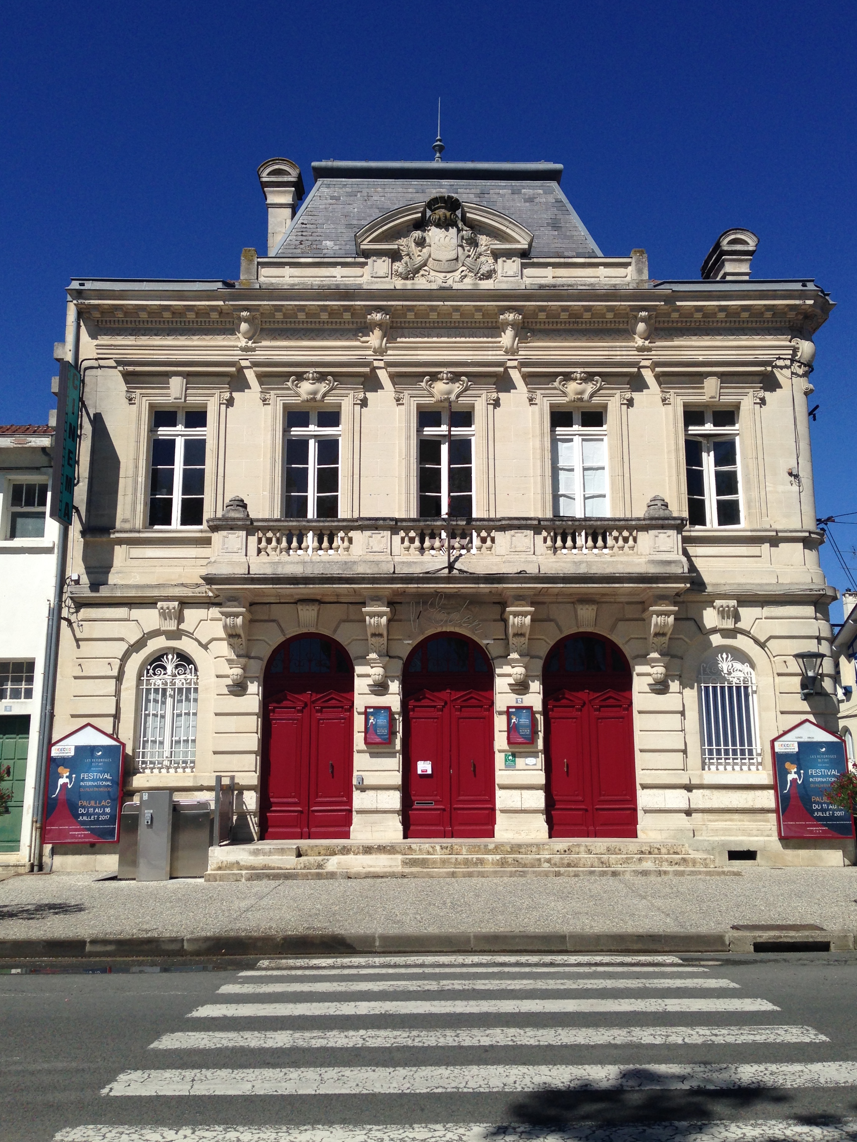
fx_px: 1155
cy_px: 543
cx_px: 441
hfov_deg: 40.7
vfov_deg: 52.6
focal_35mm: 35
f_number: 2.4
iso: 50
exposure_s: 1/2857
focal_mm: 4.12
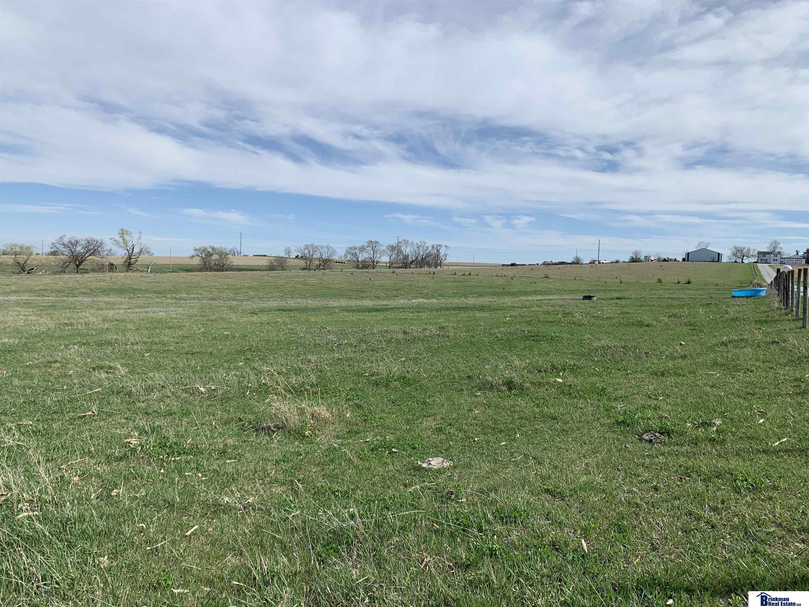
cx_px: 404
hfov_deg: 67.3
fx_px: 608
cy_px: 304
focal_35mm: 26
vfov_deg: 53.1
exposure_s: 1/3521
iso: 25
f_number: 1.8
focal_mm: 4.25
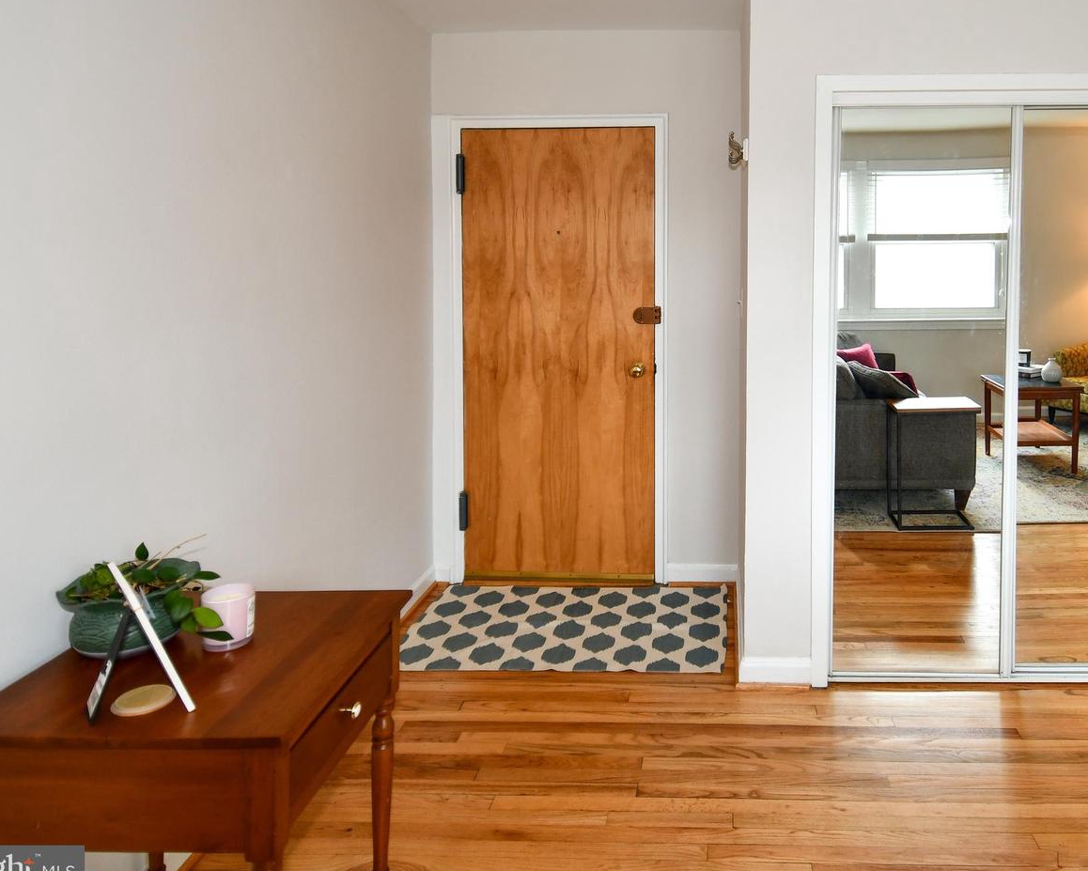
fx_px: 676
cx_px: 614
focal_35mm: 21
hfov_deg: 77.2
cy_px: 443
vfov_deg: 65.5
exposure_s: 1/60
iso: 360
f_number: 4
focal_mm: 12
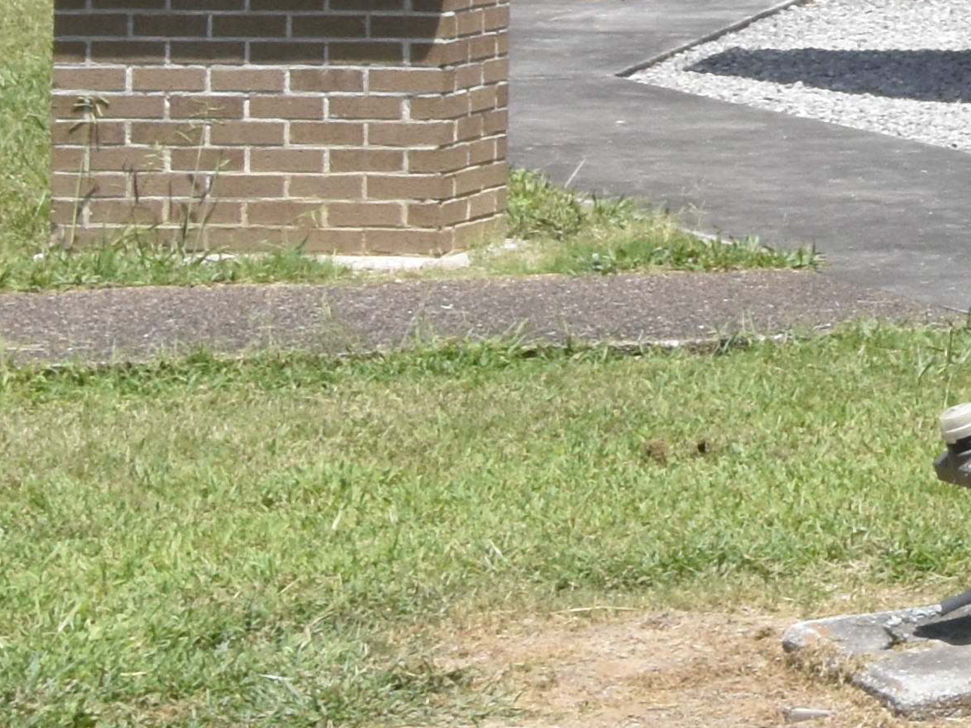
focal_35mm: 190
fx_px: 5330
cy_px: -583
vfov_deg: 7.6
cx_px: 2332
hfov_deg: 9.3
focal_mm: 26
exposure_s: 1/250
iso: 800
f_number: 18
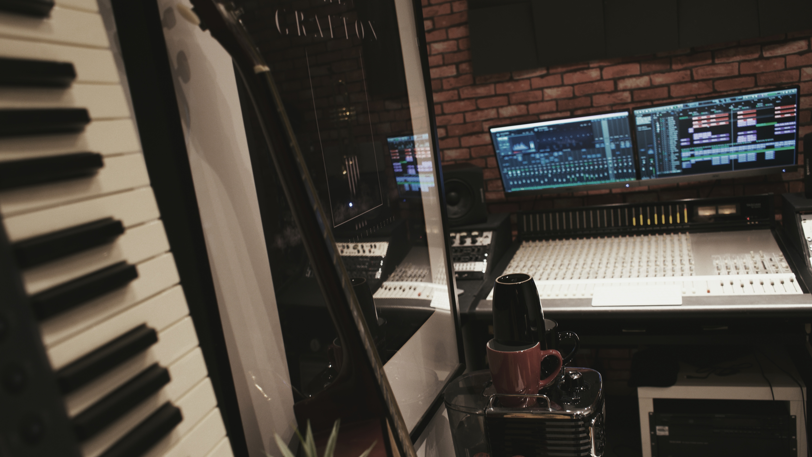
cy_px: 245
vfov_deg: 37.8
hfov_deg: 62.6
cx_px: 402
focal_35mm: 31
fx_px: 667
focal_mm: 29
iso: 200
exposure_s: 1/4
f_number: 5
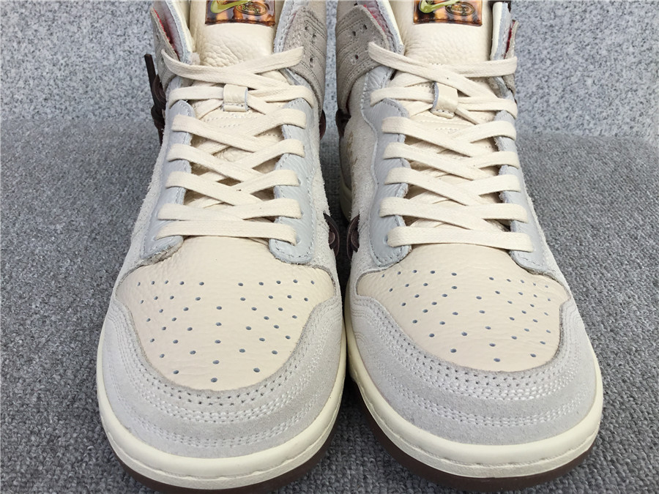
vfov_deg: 45.4
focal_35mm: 31
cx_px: 330
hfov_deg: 58.4
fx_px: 590
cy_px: 247
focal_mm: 3.3
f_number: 2.4
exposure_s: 1/673
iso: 25
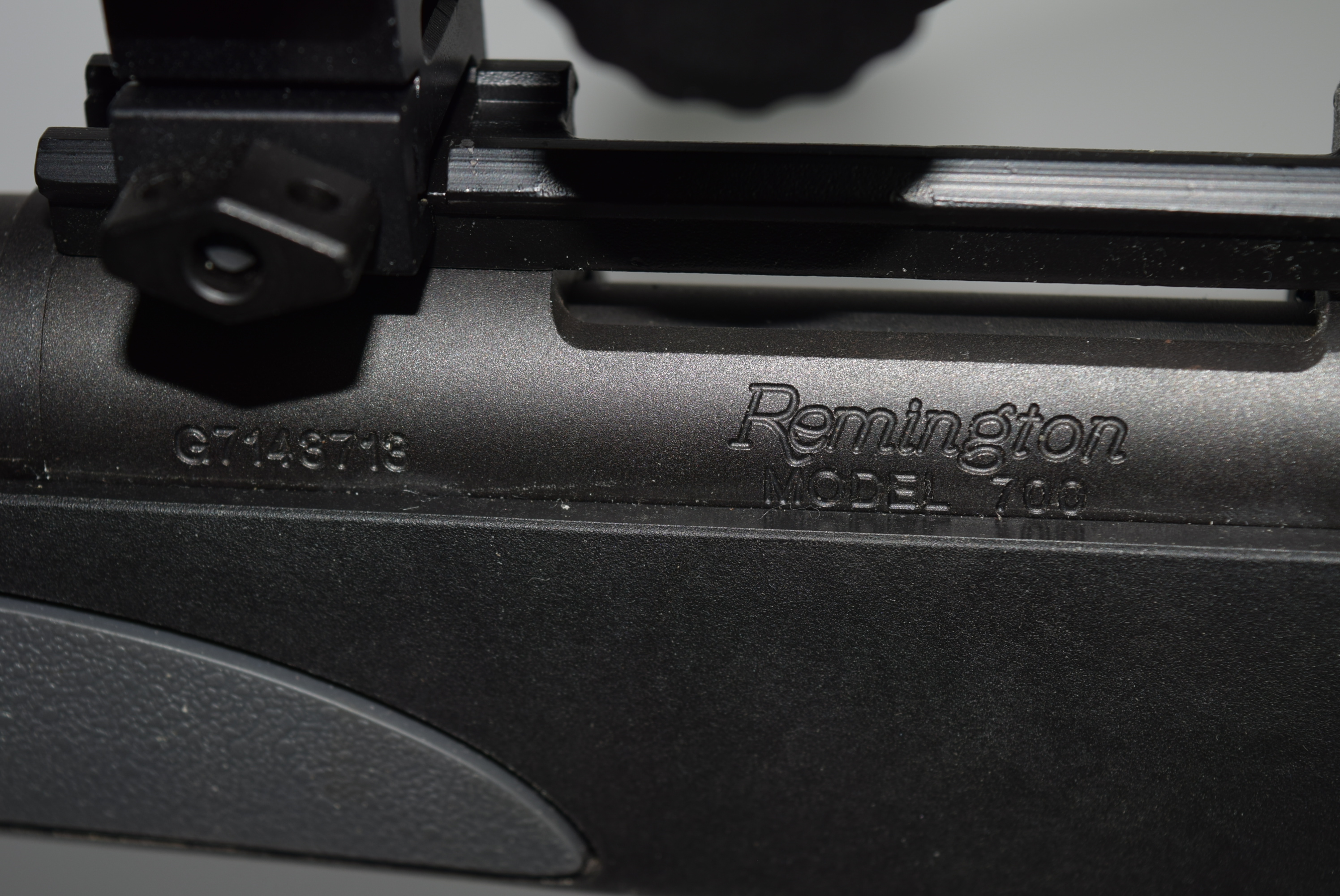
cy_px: 448
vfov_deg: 19.0
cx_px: 670
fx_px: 2682
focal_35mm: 72
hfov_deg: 28.1
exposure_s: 1/60
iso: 100
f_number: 8
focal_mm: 48
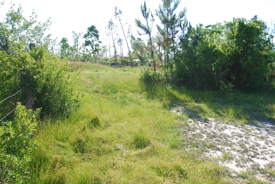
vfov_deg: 42.4
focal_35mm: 31
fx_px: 237
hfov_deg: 60.0
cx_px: 156
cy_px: 92
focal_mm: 16
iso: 100
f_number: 7.1
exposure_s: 1/200
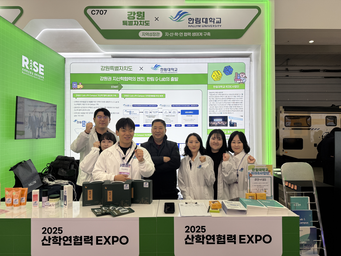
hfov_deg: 71.6
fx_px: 236
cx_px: 170
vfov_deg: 56.8
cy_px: 128
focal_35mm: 24
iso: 80
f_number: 1.78
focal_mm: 6.76
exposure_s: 1/356
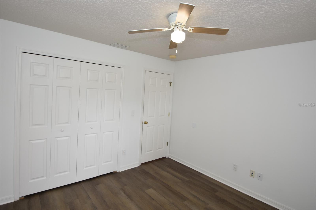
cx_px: 158
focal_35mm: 18
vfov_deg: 67.4
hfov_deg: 90.0
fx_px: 158
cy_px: 105
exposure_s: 1/60
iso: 280
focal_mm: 12
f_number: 4
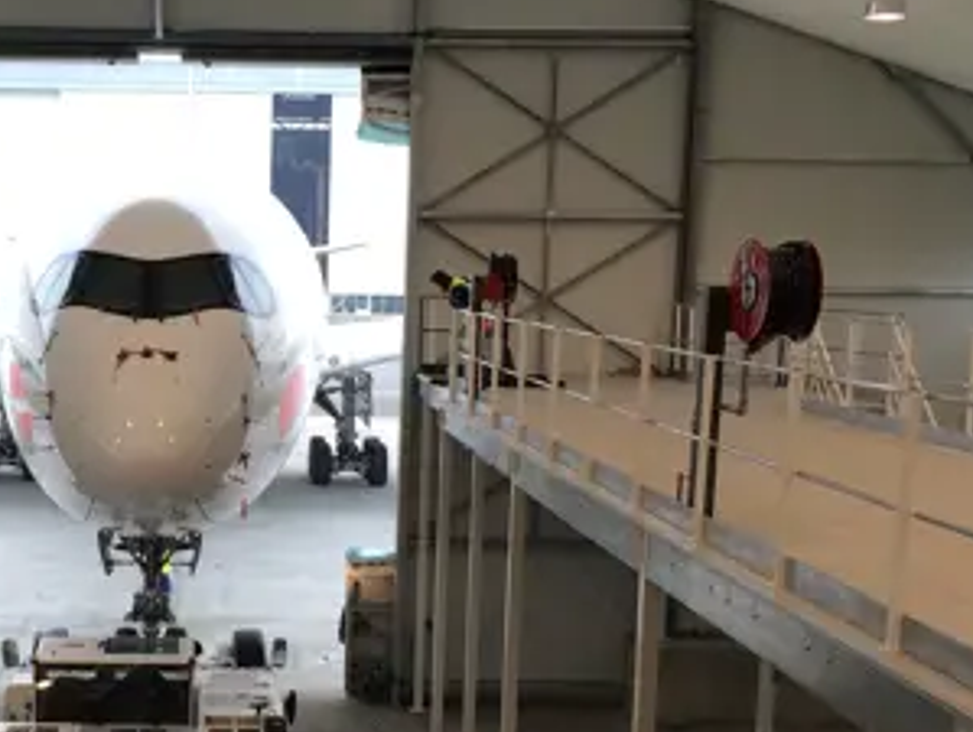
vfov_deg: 23.5
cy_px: 521
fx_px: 1745
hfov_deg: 30.6
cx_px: 228
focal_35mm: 62
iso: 32
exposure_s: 1/129
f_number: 2.2
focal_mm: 4.15
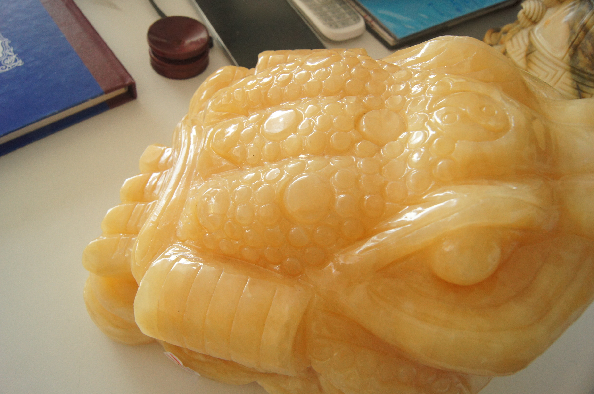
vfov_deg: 47.8
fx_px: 445
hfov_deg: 67.5
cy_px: 197
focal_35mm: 27
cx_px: 297
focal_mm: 18
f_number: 10
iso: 1250
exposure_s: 1/30
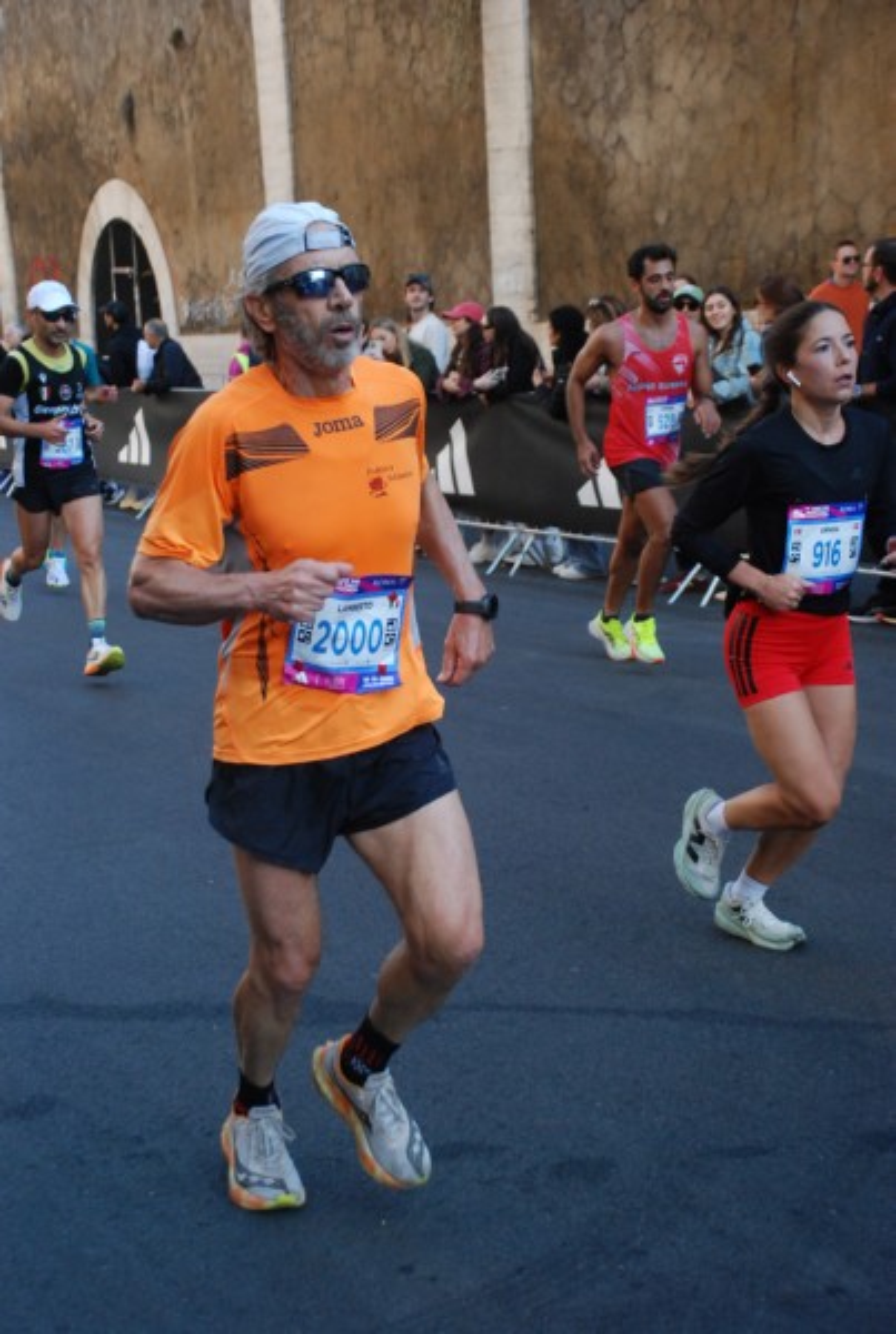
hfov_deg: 20.7
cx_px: 448
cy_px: 667
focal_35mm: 66
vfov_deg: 30.4
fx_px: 2451
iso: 1000
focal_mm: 44
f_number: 4.8
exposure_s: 1/800
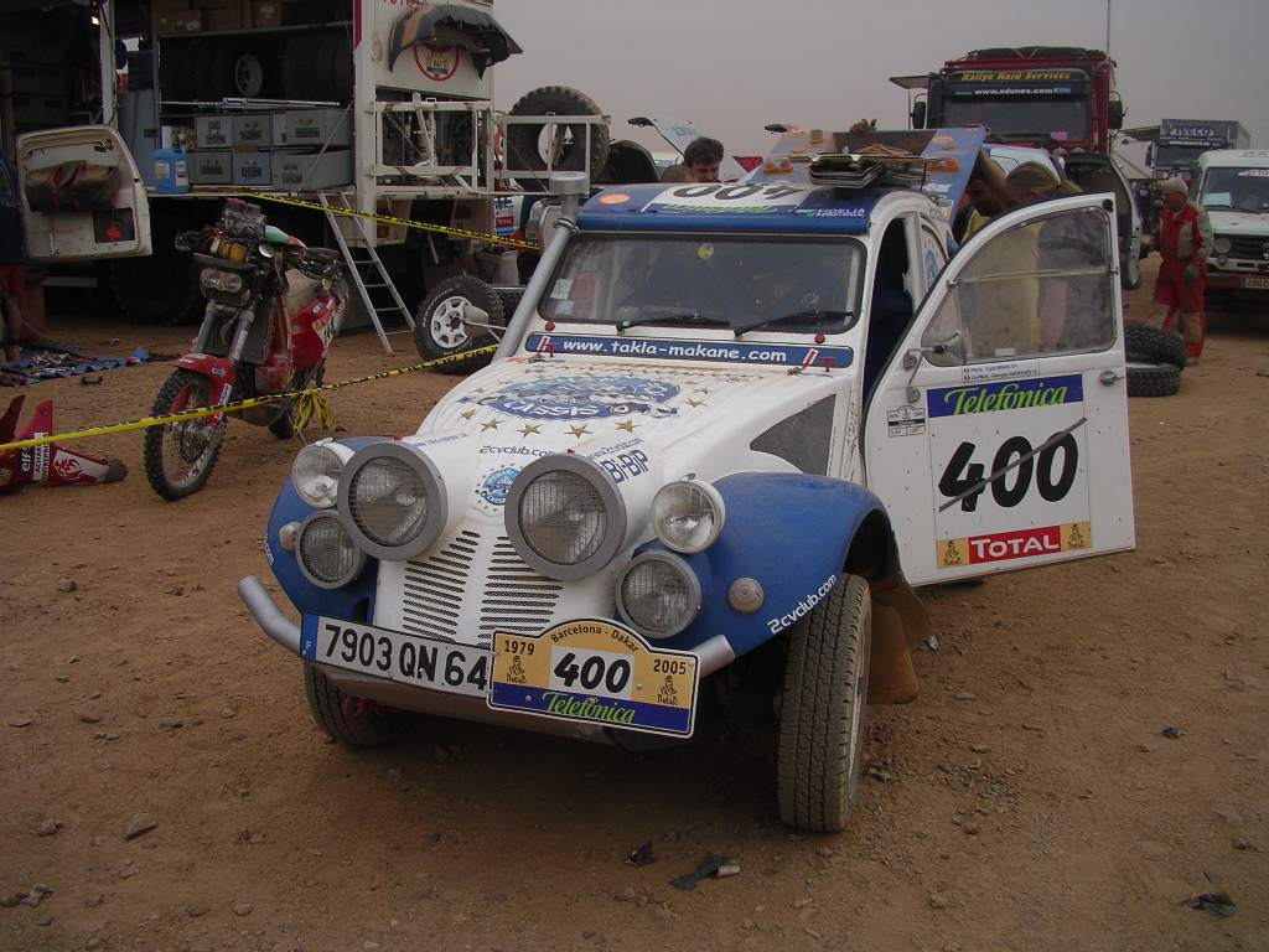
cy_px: 476
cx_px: 634
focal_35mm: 37
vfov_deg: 38.7
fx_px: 1356
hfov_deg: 50.1
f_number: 2.8
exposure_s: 1/400
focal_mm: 5.7
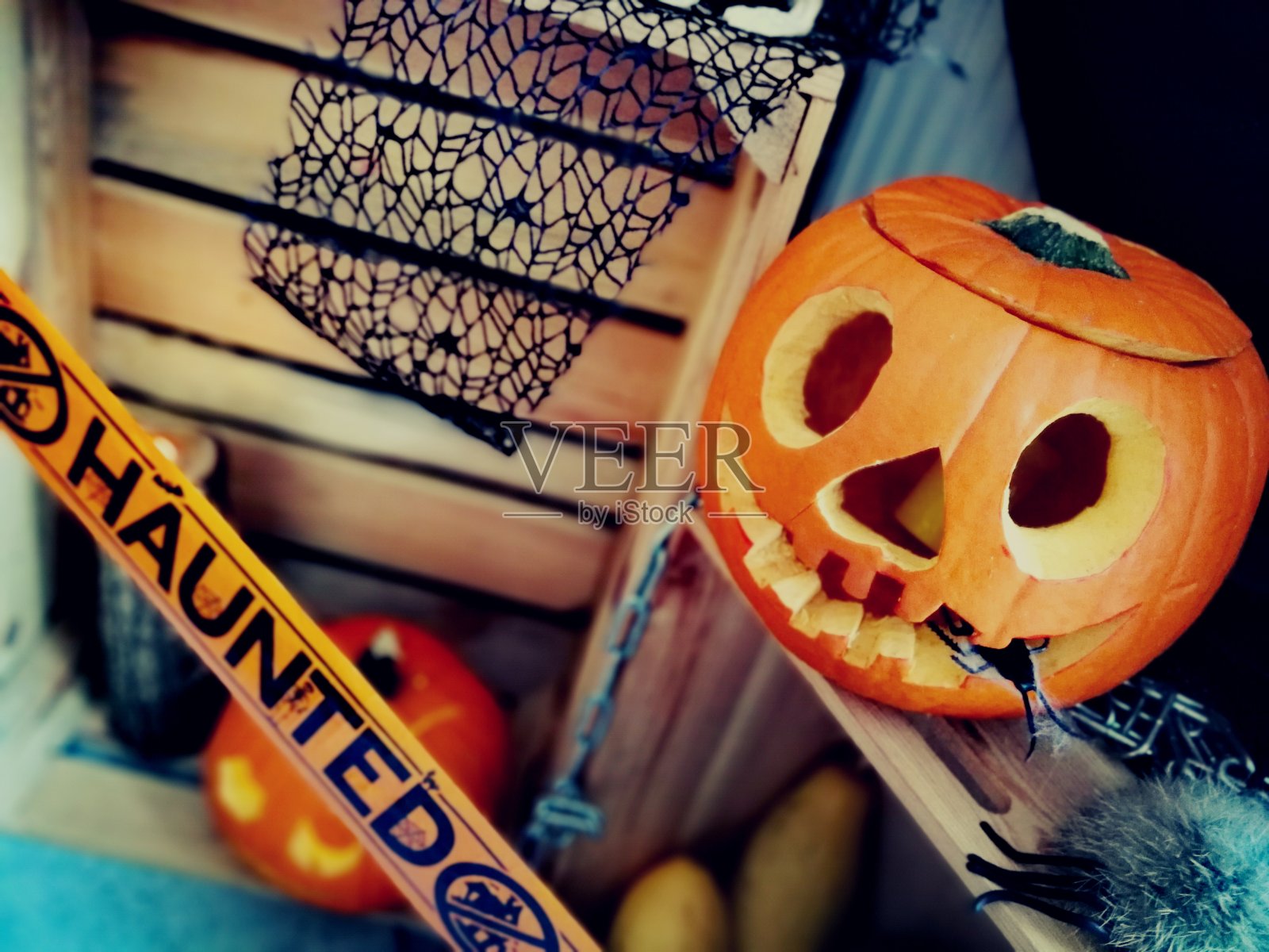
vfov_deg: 51.4
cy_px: 476
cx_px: 634
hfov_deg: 65.3
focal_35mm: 27
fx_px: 990
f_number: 4
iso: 1250
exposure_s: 1/16.7
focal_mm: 3.95
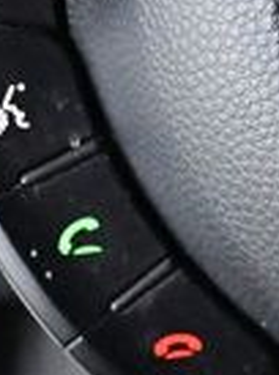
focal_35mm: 245
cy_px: 214
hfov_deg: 5.8
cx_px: 615
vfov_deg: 8.1
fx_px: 2645
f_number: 4
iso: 2500
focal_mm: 23
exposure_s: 1/60
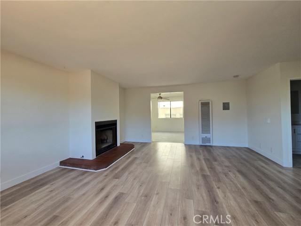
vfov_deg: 89.9
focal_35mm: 13
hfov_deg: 106.2
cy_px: 113
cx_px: 150
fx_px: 113
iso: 64
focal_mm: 2.2
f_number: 2.2
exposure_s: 1/120
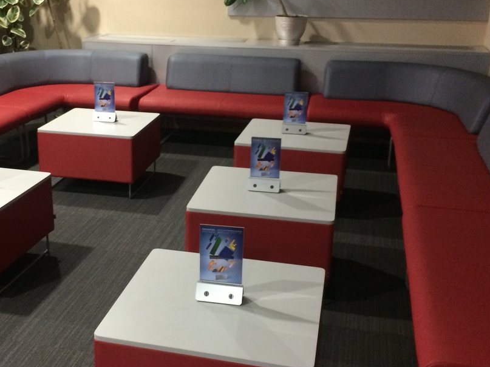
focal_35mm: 46
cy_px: 195
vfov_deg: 31.5
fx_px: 651
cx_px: 165
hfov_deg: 40.8
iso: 320
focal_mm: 4.15
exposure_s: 1/20
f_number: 2.2
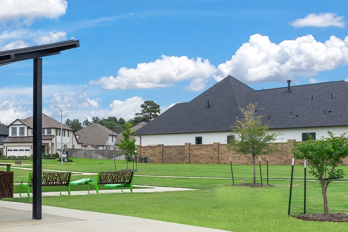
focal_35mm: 51
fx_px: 493
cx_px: -47
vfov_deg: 26.3
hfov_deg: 33.3
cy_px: 155
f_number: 8
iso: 320
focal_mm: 21
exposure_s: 1/1250
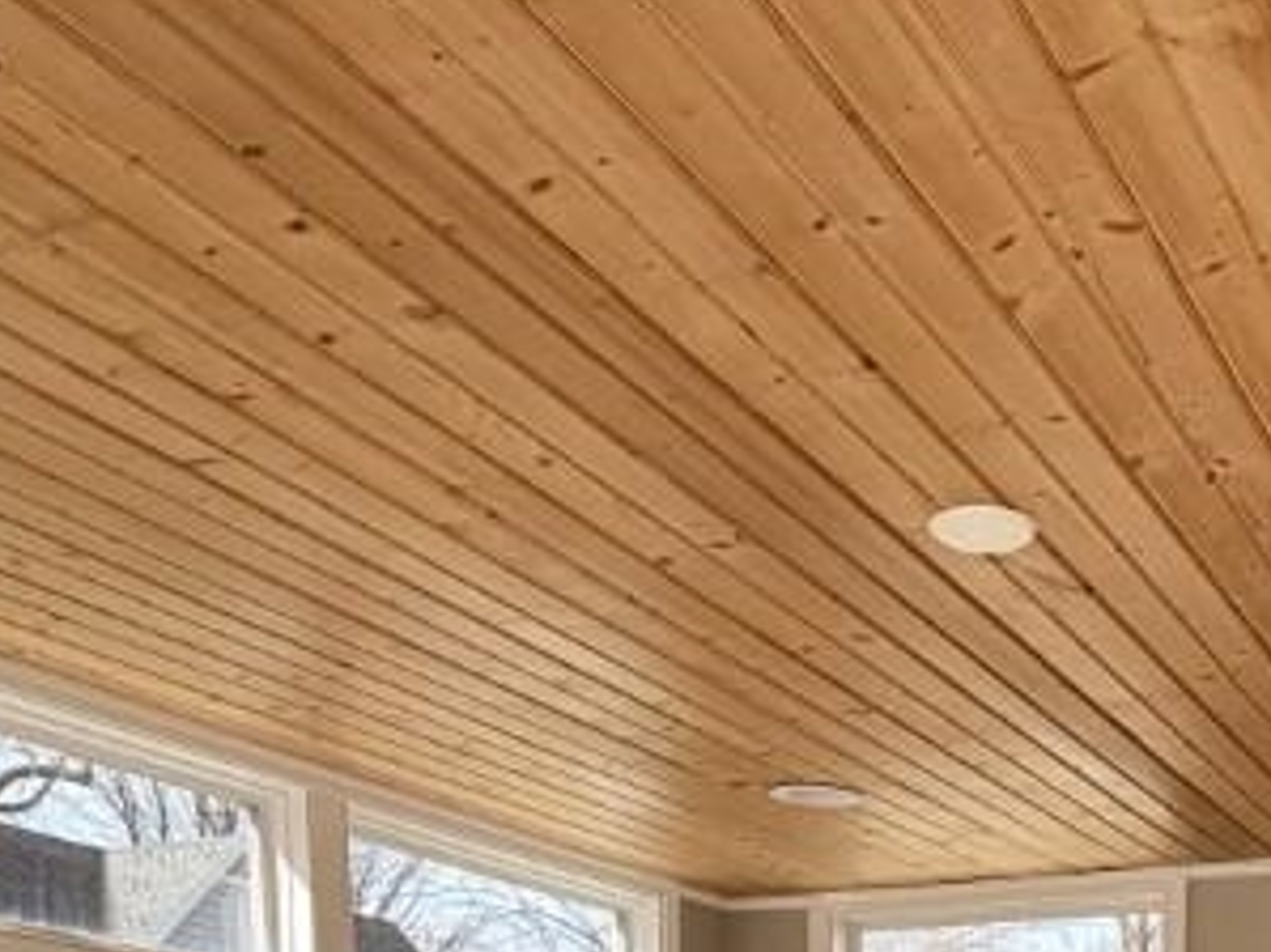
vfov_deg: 23.5
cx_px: 1041
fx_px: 1762
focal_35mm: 48
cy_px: 1470
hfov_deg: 38.0
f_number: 2.2
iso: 40
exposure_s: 1/502
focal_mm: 2.22
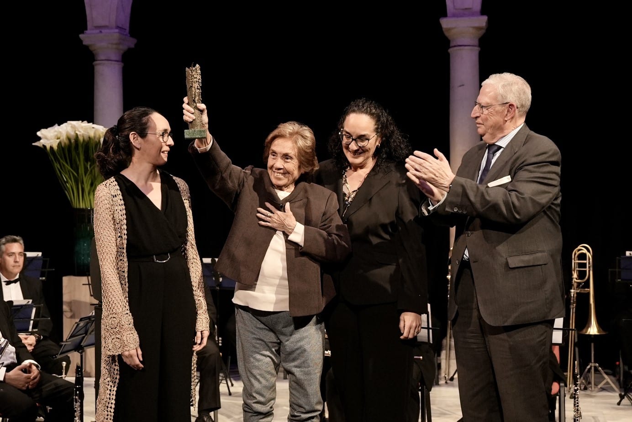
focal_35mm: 49
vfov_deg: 27.6
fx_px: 861
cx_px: 316
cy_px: 211
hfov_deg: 40.3
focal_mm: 33
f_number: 3.5
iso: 2000
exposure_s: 1/200
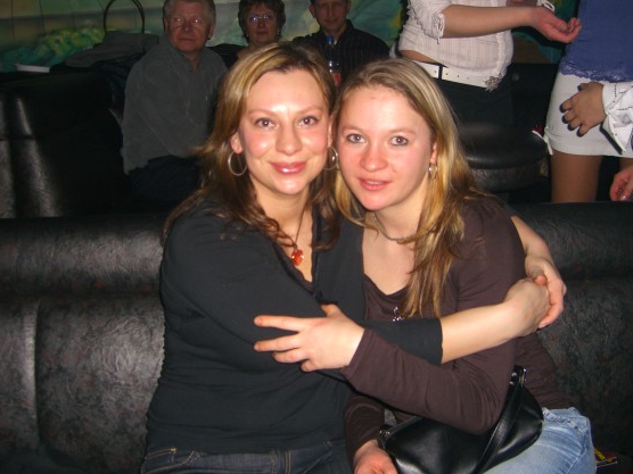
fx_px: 750
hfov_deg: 45.8
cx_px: 319
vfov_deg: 35.1
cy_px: 219
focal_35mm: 41
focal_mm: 7.9
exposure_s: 1/60
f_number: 2.8
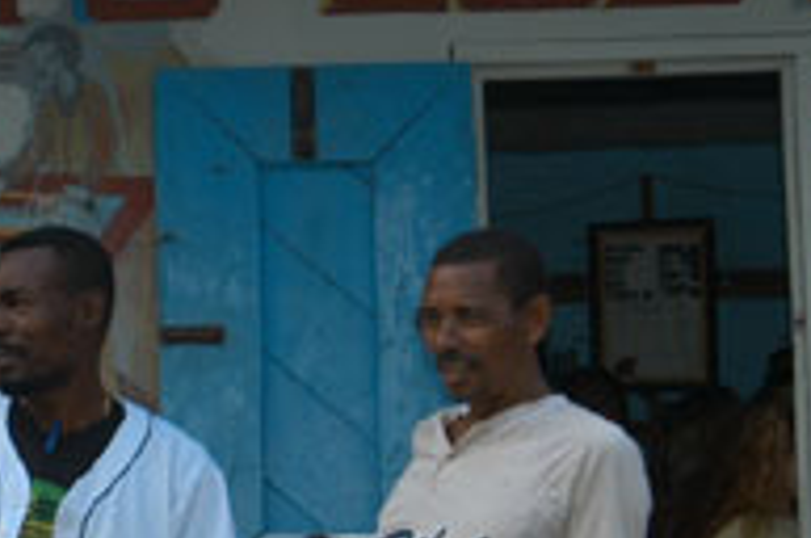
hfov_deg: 11.5
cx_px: 246
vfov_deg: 7.6
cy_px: 290
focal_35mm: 179
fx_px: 4026
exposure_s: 1/180
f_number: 8
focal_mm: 34
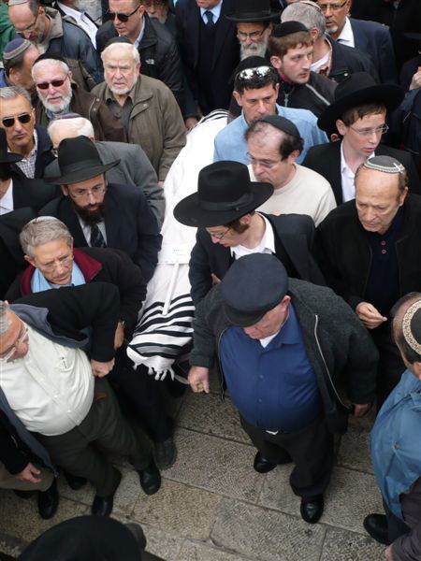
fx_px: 568
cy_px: 280
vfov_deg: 52.6
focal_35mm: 35
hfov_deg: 40.7
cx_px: 210
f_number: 2.8
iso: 100
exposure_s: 1/160
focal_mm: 5.8
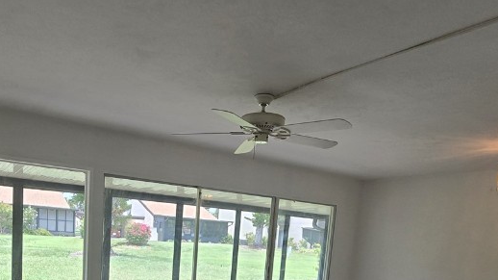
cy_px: 284
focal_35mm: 28
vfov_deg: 36.9
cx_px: 197
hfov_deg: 67.2
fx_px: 370
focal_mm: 2.2
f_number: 2.2
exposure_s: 1/122
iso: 50
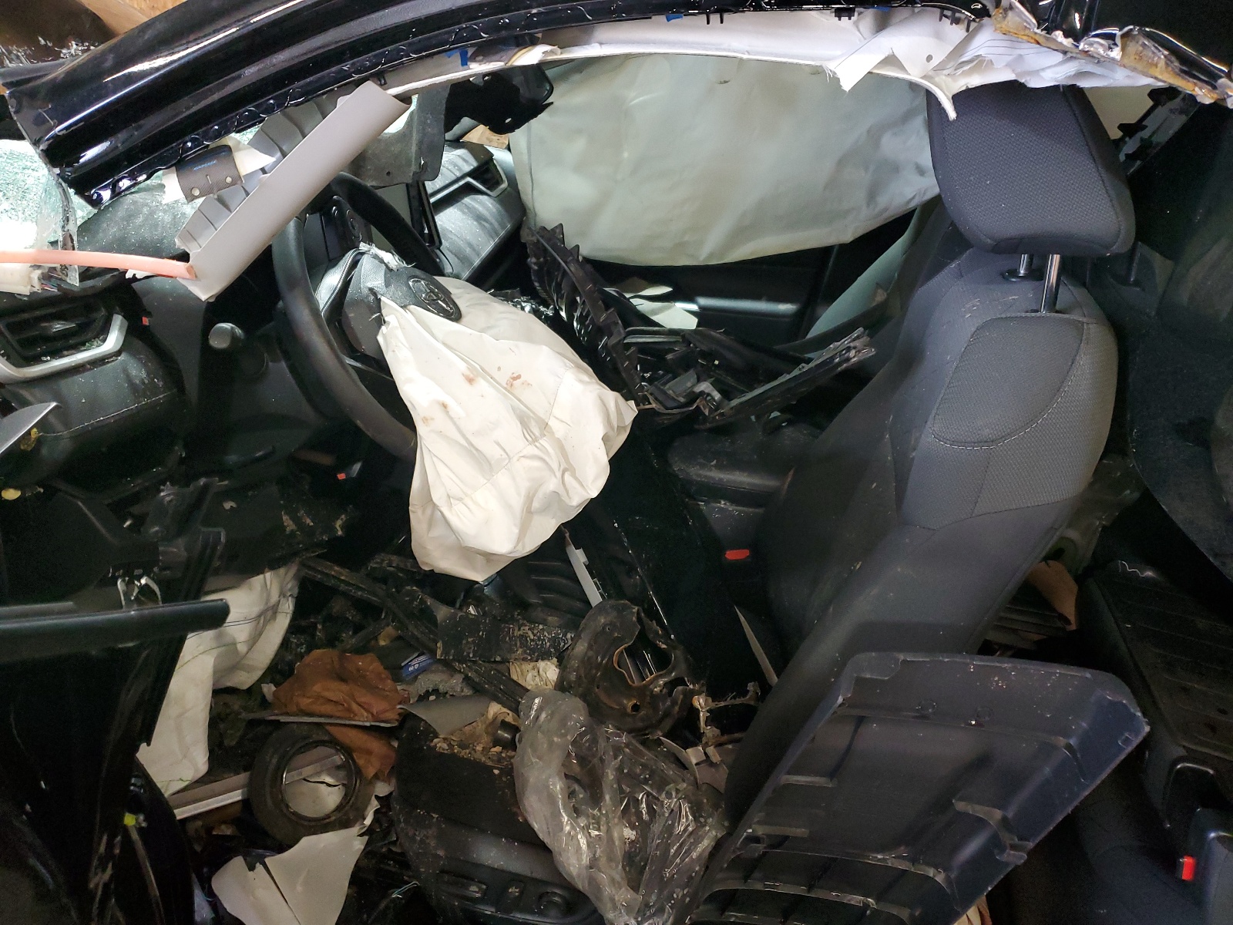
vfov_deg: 53.1
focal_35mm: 26
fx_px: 926
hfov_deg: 67.3
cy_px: 462
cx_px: 616
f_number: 1.5
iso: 273
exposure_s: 1/60.2
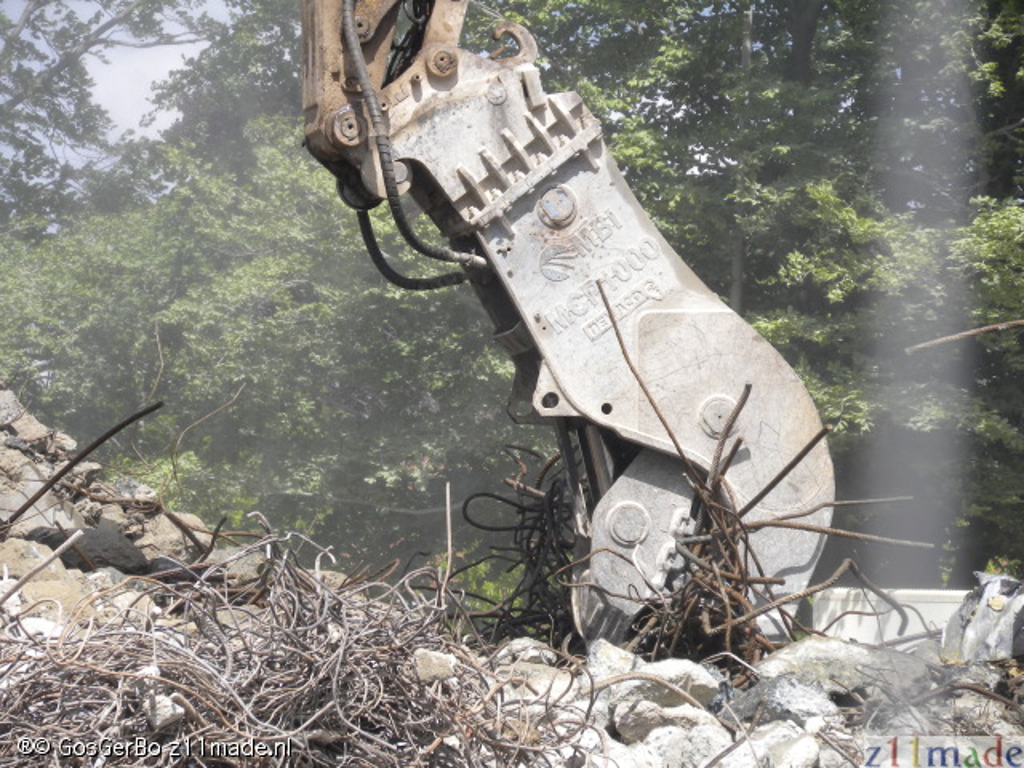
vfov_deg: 4.4
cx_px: 512
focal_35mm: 337
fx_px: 9969
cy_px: 384
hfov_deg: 5.9
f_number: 5.6
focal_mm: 59.9
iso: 64
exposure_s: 1/240
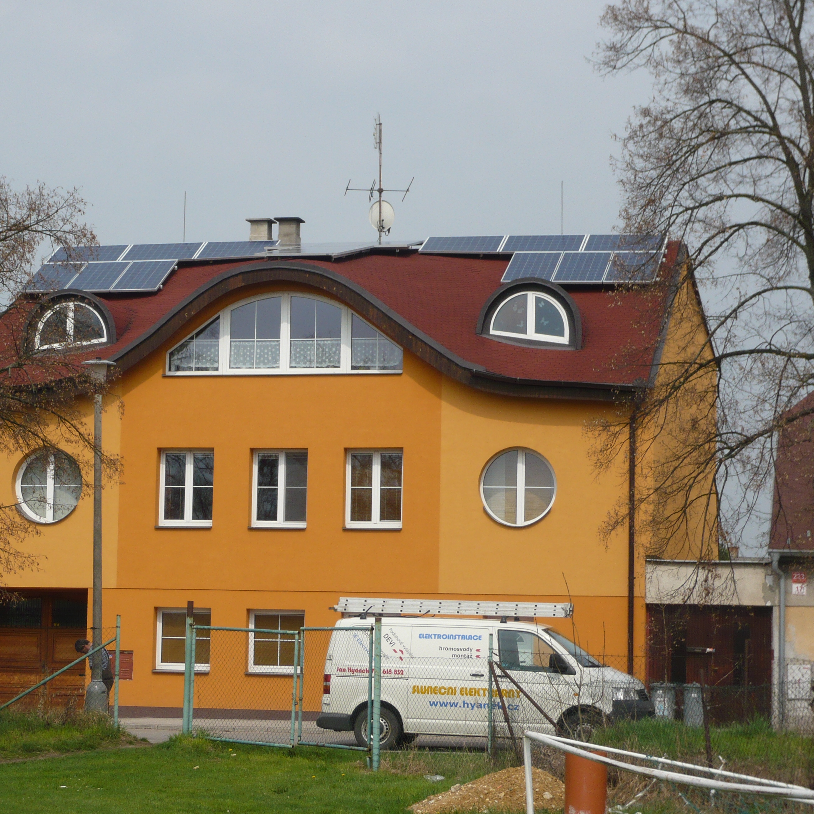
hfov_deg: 18.5
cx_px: 300
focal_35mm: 94
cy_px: 405
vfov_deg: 18.5
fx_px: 2501
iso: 100
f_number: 5
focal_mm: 13
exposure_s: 1/800
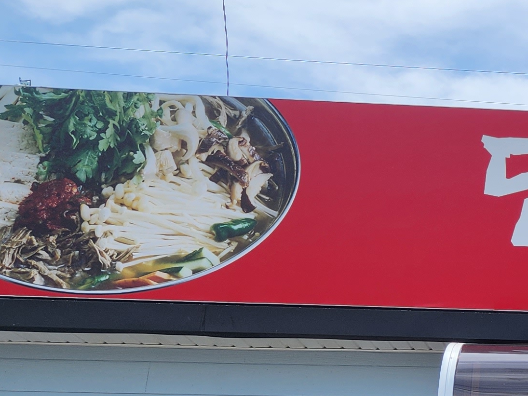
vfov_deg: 17.6
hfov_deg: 20.0
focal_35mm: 84
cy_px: 221
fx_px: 1281
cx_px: 799
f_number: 1.8
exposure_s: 1/1746
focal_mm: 5.4
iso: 20
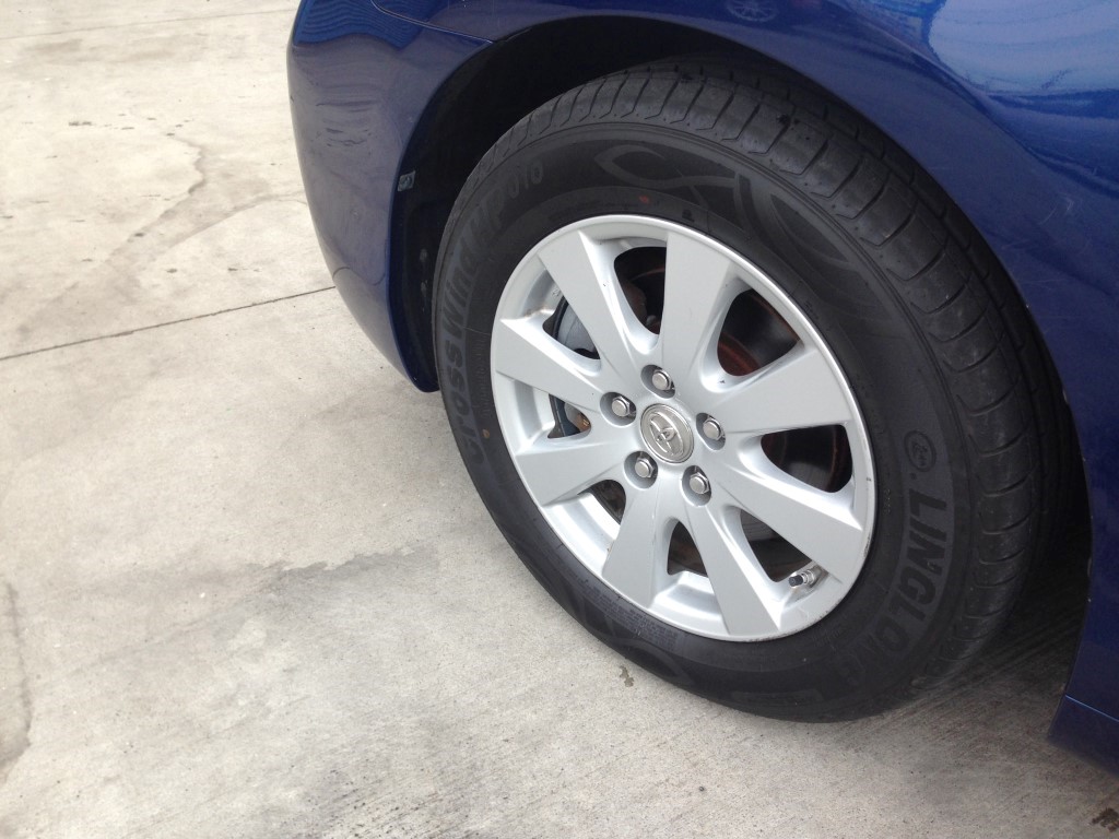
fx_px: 1067
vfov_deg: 42.9
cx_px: 560
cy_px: 420
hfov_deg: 55.4
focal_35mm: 33
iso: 50
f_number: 2.4
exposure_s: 1/142
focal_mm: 4.12
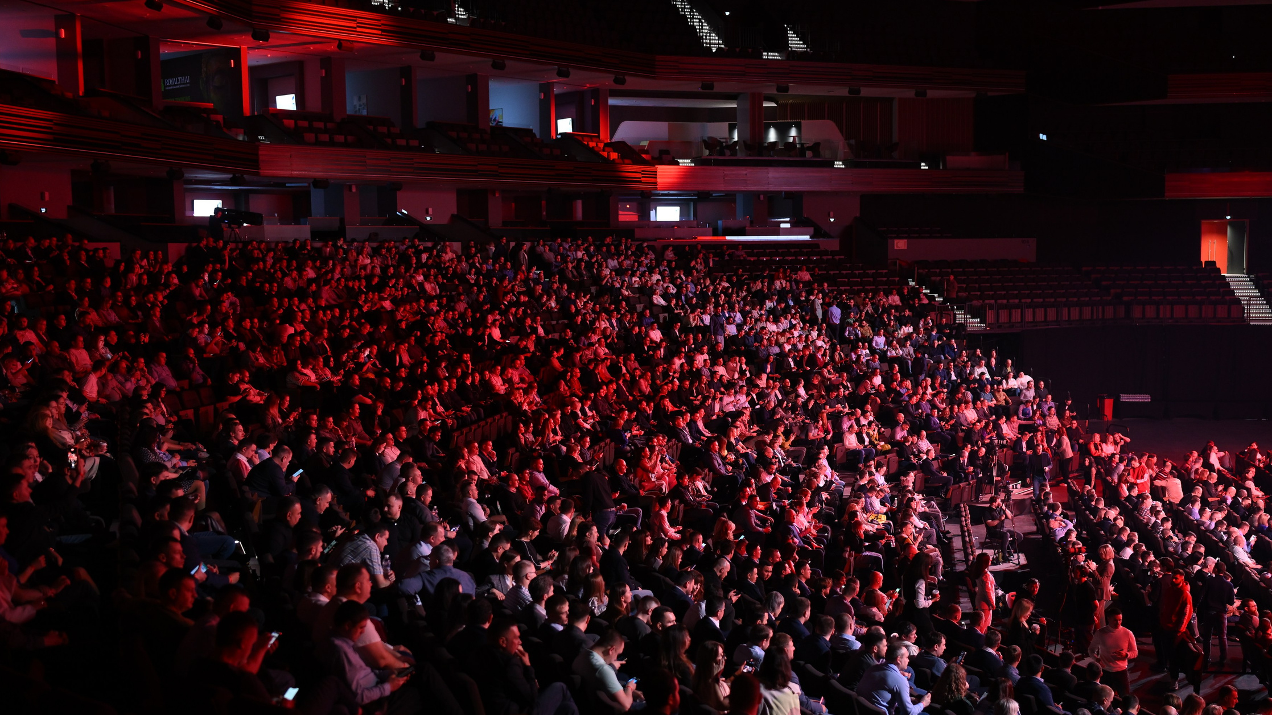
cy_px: 422
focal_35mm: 42
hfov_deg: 48.3
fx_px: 1417
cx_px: 692
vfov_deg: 28.3
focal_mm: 35
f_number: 1.8
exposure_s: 1/80
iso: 1250
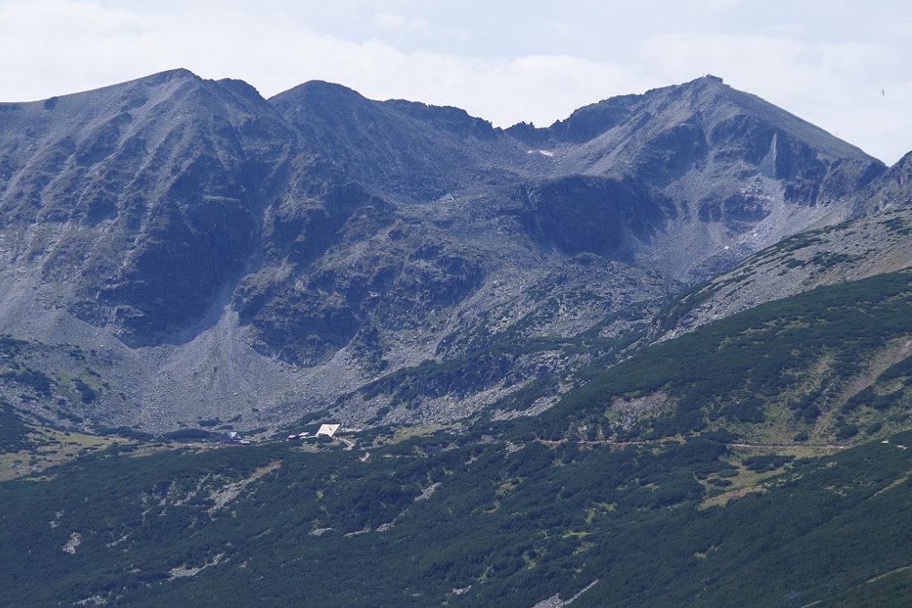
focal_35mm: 142
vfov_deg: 9.7
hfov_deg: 14.4
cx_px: 451
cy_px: 343
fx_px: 3597
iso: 100
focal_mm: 77.5
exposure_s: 1/320
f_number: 6.3
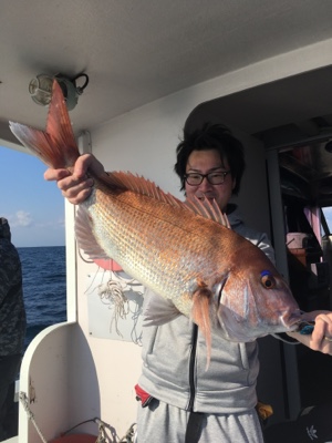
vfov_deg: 61.7
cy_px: 222
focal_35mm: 29
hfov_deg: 48.2
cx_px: 166
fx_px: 371
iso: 25
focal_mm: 4.15
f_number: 2.2
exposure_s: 1/1876
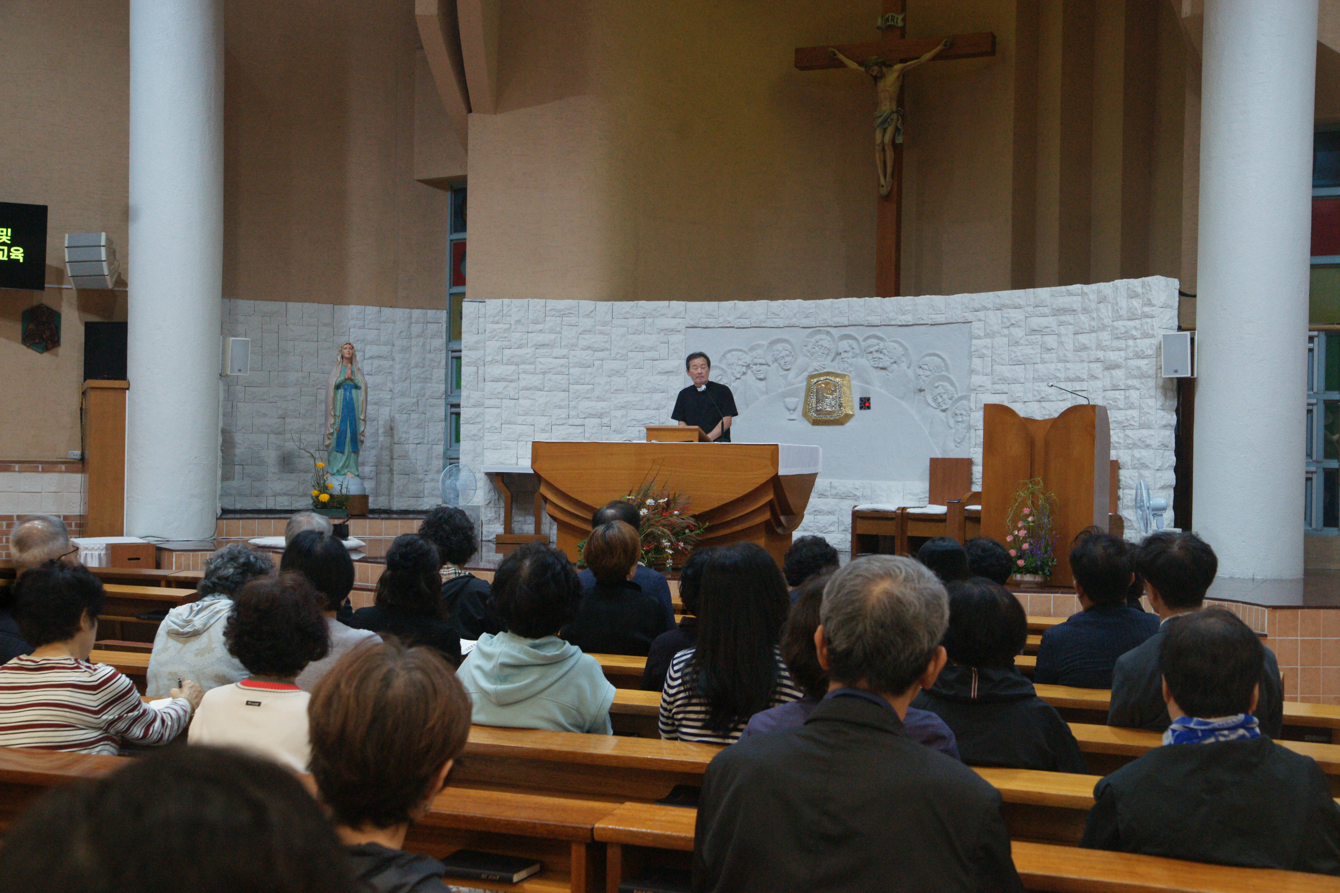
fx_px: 1675
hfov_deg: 43.6
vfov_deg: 29.9
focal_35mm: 45
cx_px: 670
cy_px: 446
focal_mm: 45
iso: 1250
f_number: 7.1
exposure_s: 1/50
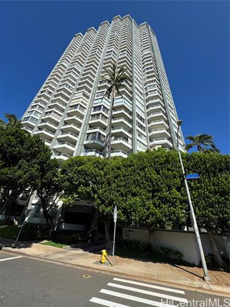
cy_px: 154
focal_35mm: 14
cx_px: 115
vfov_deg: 102.1
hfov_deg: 85.7
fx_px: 124
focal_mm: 2.22
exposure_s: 1/2208
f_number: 2.2
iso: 50
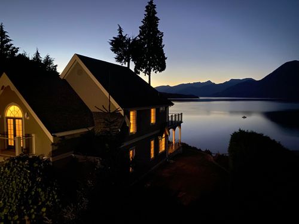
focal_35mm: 26
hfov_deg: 67.3
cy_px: 112
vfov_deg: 53.1
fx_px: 225
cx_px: 150
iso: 1250
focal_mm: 4.25
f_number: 1.8
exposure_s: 1/4
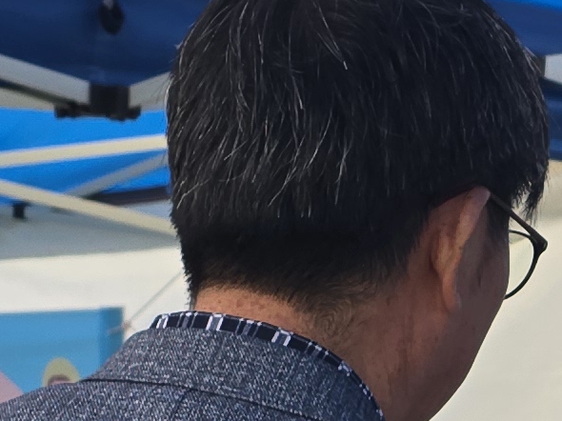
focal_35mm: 156
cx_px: 731
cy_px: 587
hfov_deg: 12.3
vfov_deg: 9.3
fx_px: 2532
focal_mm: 6.3
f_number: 1.7
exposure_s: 1/60
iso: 12
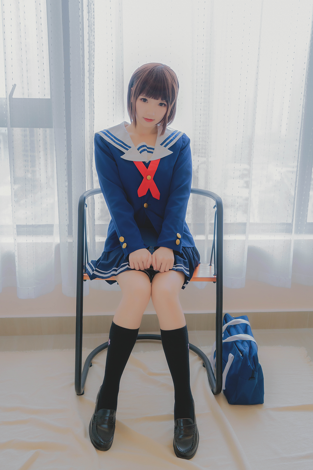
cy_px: 235
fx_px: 482
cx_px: 156
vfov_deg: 51.9
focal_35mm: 37
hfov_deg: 36.0
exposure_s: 1/160
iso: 1250
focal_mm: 37
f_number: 4
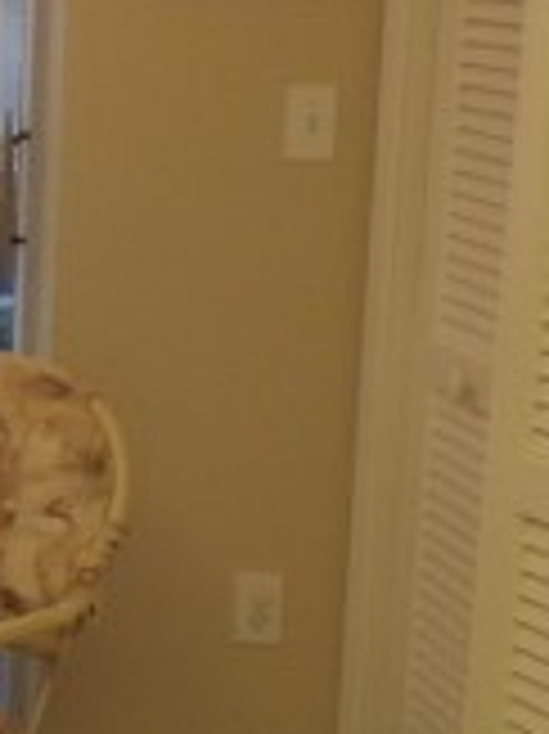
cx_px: -639
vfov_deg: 20.0
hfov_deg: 12.7
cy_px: 279
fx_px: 2075
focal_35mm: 98
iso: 200
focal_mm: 4.5
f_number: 3
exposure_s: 1/50
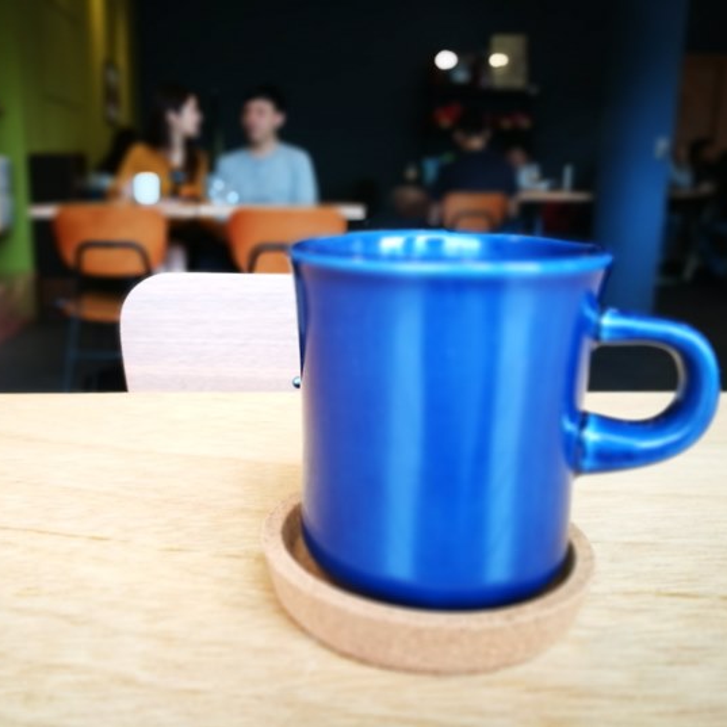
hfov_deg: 50.6
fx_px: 760
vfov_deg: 51.1
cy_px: 364
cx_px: 276
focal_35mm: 32
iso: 160
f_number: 4
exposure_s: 1/60
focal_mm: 4.5
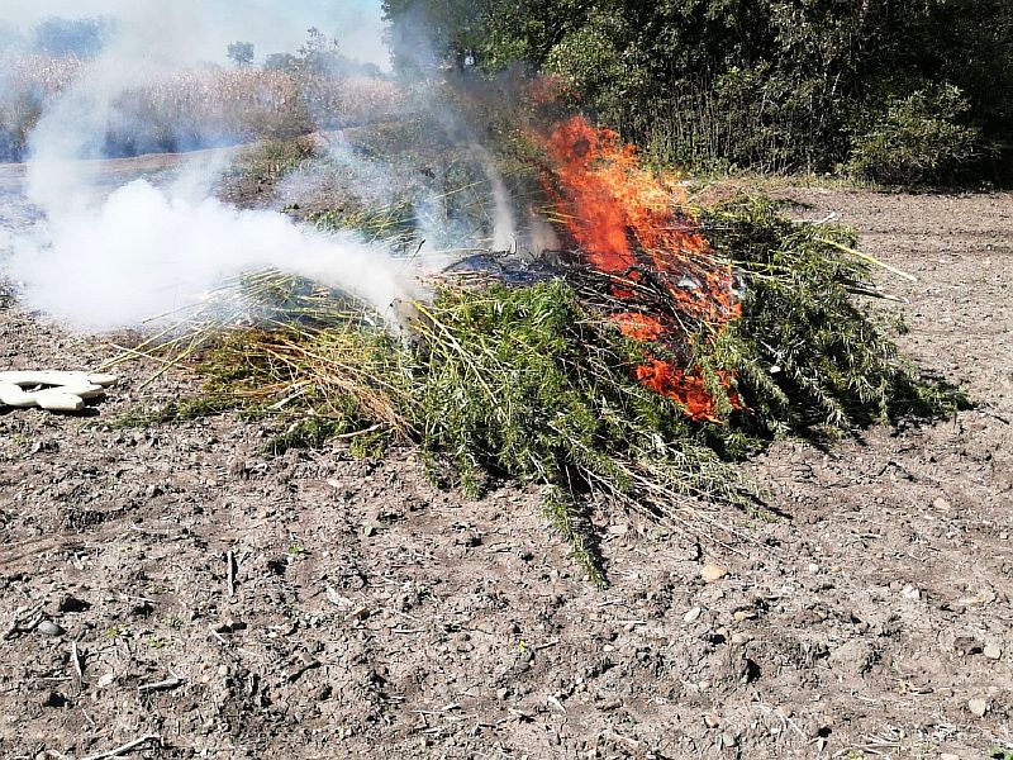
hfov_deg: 54.0
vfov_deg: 41.8
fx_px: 995
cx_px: 506
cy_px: 380
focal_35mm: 34
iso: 50
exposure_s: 1/957
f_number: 1.8
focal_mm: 3.62
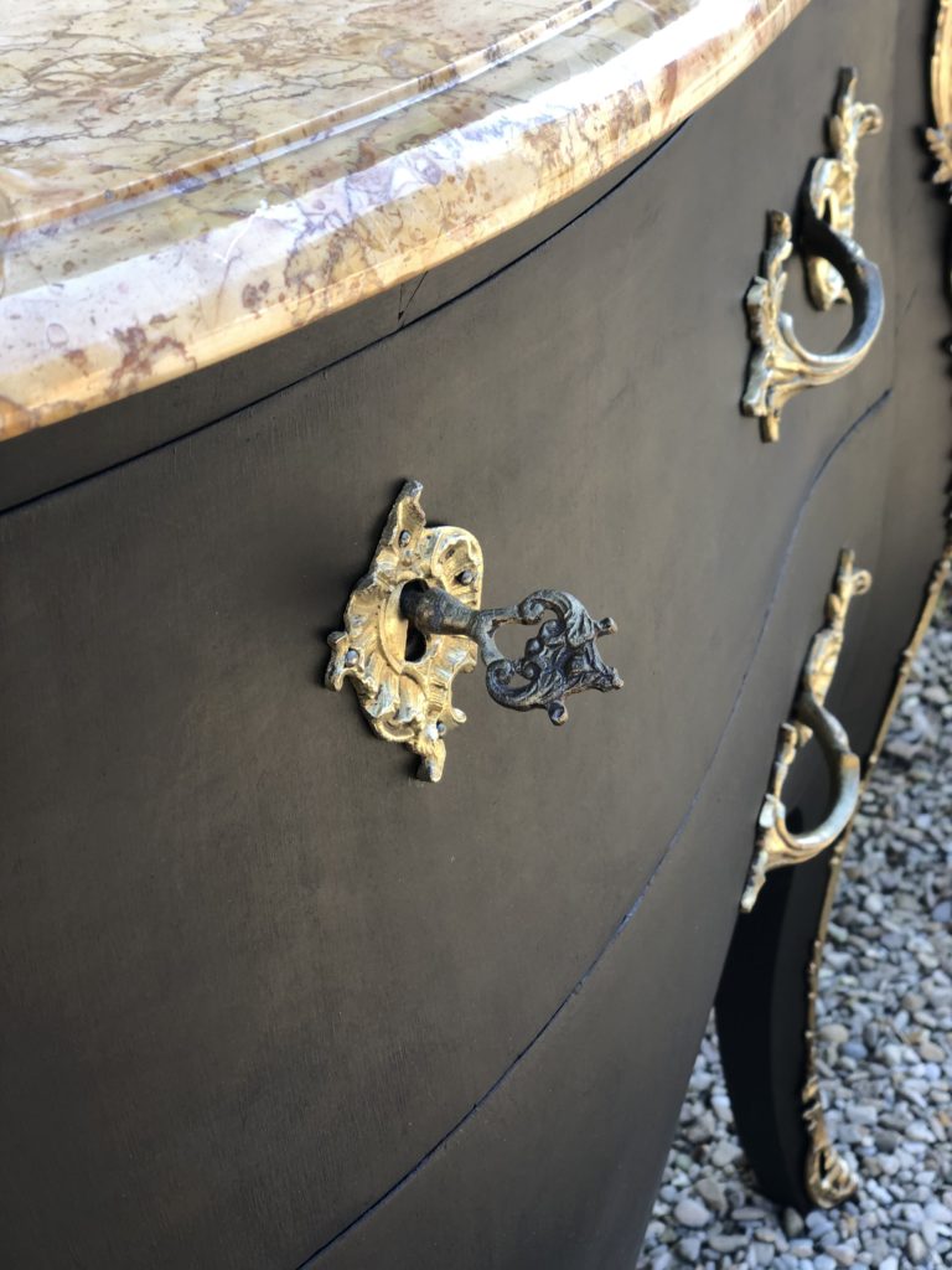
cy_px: 635
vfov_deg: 36.8
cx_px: 476
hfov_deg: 28.0
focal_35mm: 52
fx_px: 1907
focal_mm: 6
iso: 20
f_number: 2.4
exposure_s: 1/60
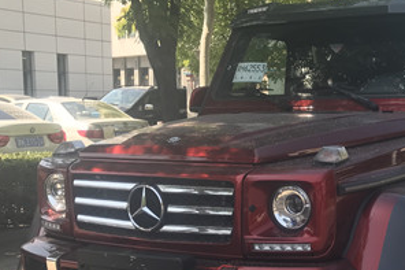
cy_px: 193
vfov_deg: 22.8
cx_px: 353
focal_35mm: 59
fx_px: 663
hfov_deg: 32.5
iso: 20
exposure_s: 1/556
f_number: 1.8
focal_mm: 3.99
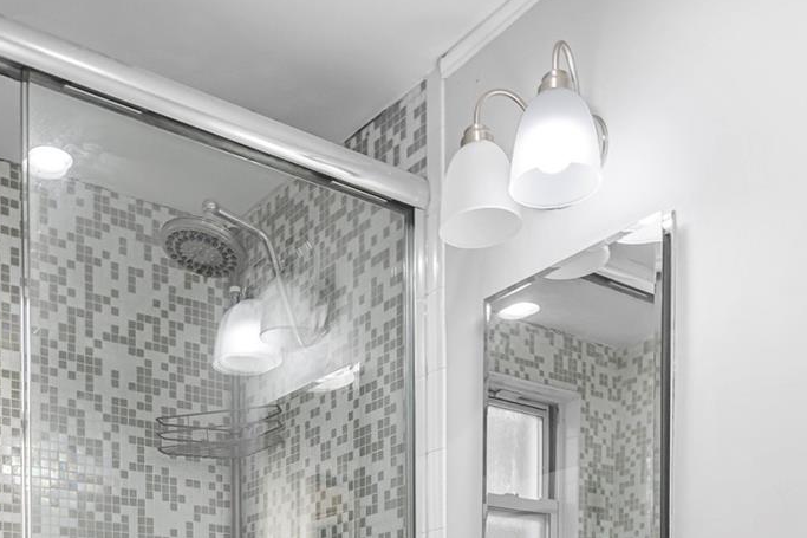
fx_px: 941
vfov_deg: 26.6
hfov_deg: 46.2
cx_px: 325
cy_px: 715
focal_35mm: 42
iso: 250
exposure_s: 1/15
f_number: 9
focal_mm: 14
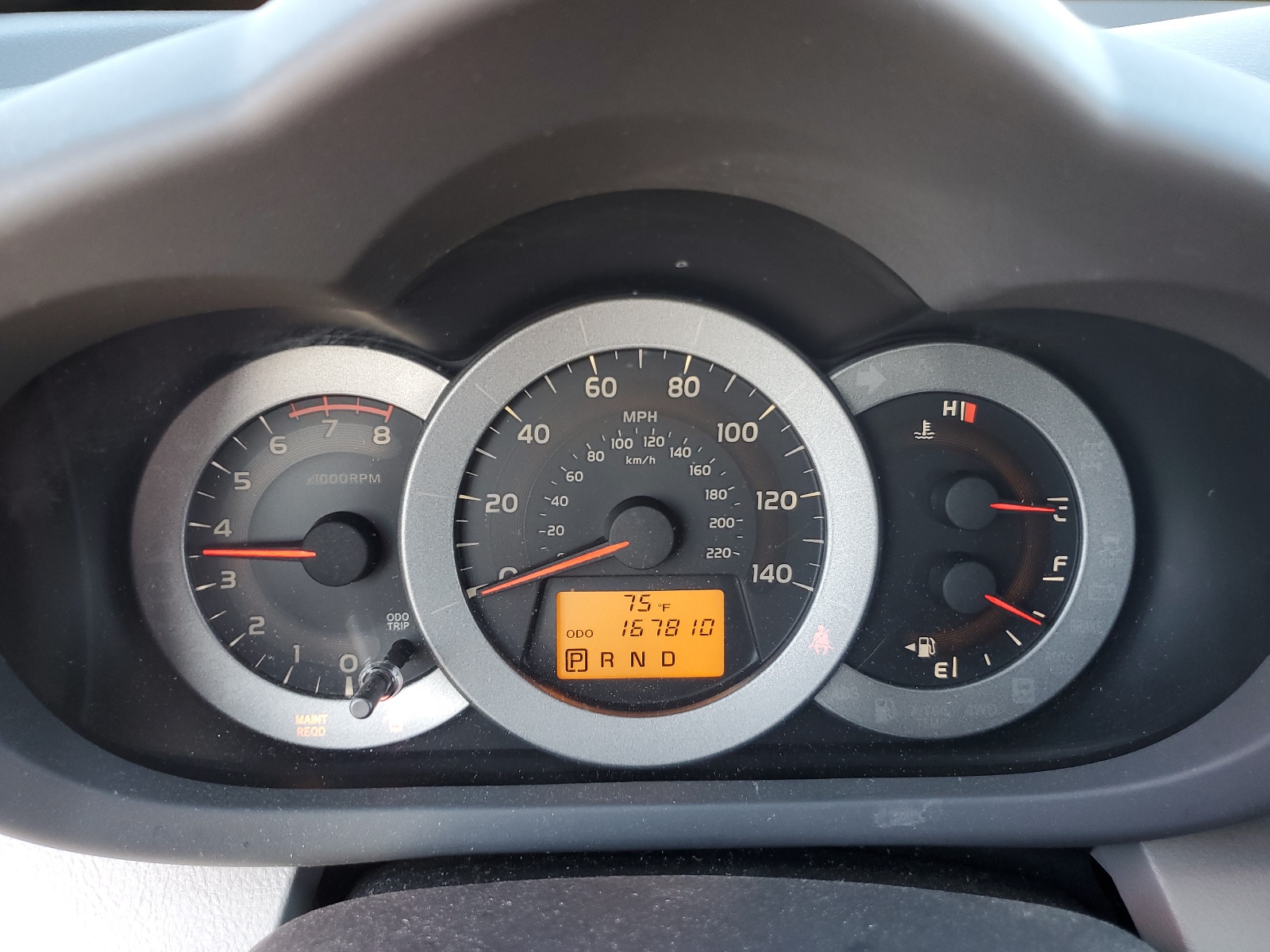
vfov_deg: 53.1
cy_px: 476
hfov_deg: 67.3
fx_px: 954
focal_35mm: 26
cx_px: 635
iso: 63
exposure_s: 1/60.2
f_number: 1.5
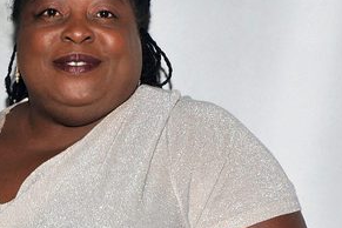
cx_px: 89
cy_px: 157
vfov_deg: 17.7
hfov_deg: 26.0
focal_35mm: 77
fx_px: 731
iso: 400
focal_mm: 32
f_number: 6.3
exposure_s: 1/200
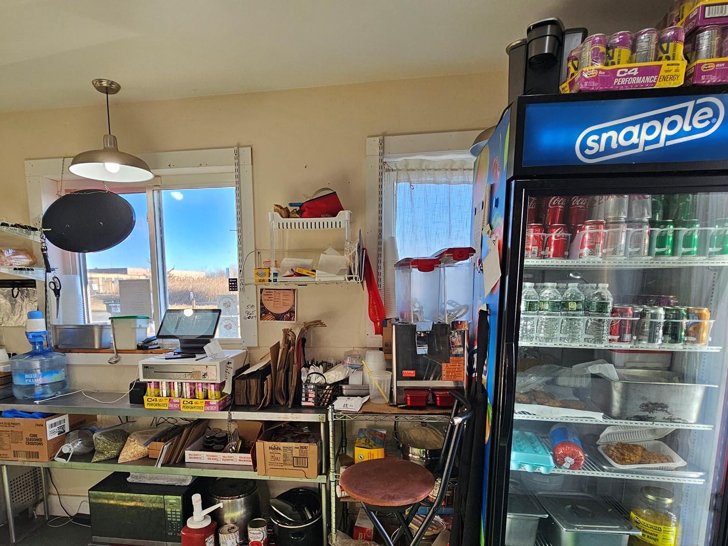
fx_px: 400
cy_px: 342
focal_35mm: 19
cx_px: 323
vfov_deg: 67.6
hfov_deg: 84.3
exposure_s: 1/120
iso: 64
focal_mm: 2.2
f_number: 2.2
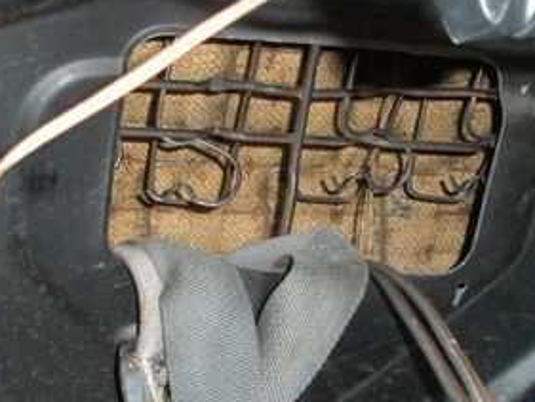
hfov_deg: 23.8
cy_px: 295
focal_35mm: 82
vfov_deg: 17.9
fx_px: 1268
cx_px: 312
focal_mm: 6.3
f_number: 3.5
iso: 400
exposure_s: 1/60
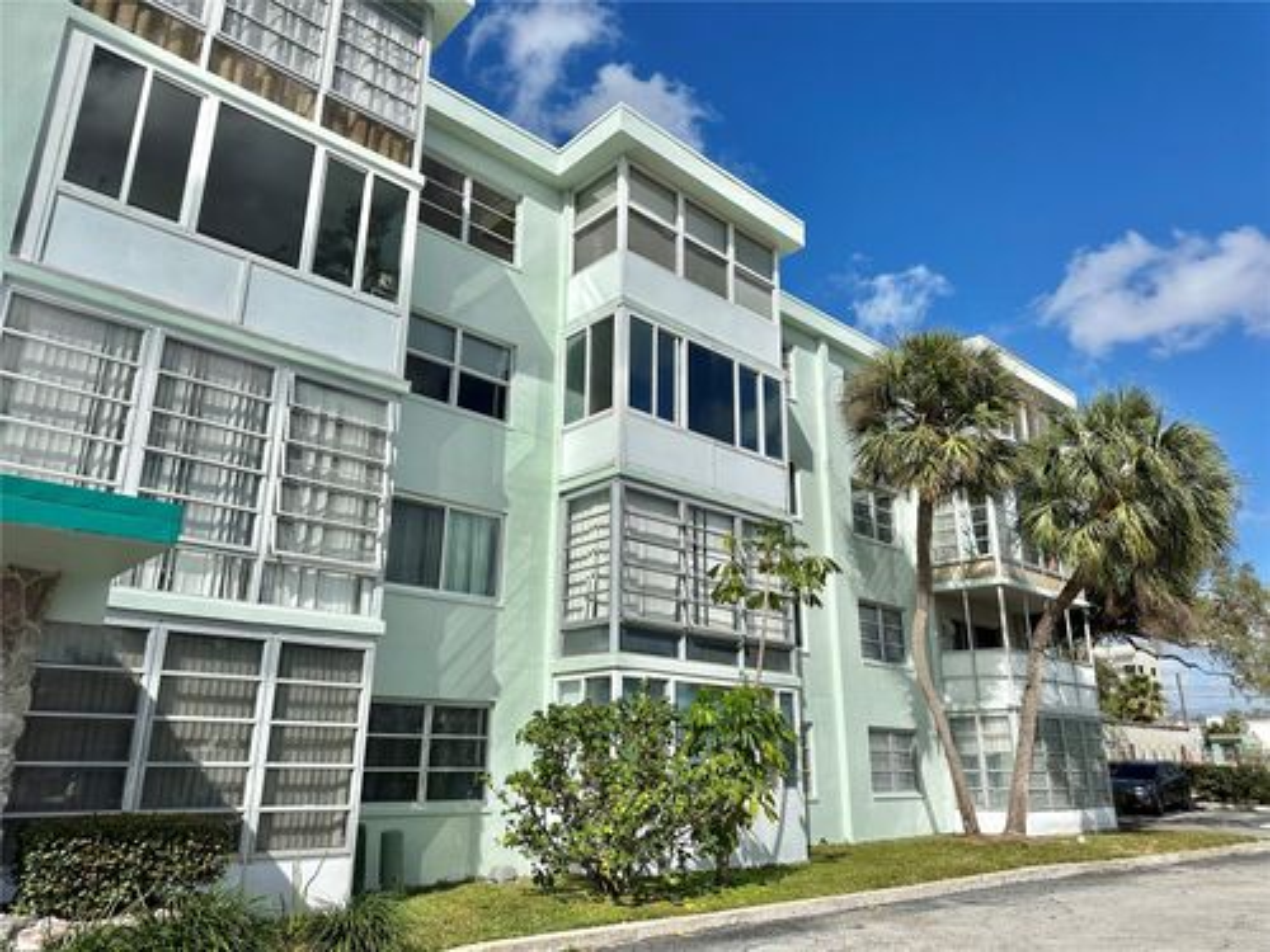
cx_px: 635
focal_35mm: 24
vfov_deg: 56.8
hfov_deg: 71.6
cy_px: 476
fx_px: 881
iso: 80
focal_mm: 6.86
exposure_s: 1/10753
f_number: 1.78
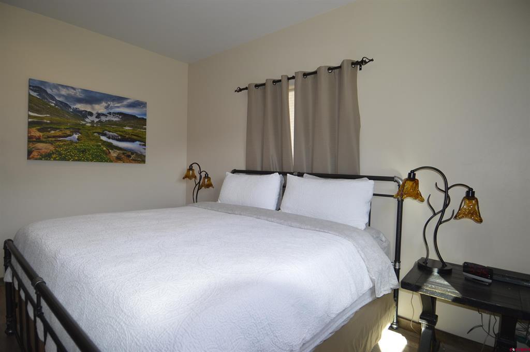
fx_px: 265
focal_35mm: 18
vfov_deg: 67.2
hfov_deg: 90.1
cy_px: 176
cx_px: 265
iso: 360
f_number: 4
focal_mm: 12
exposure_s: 1/125
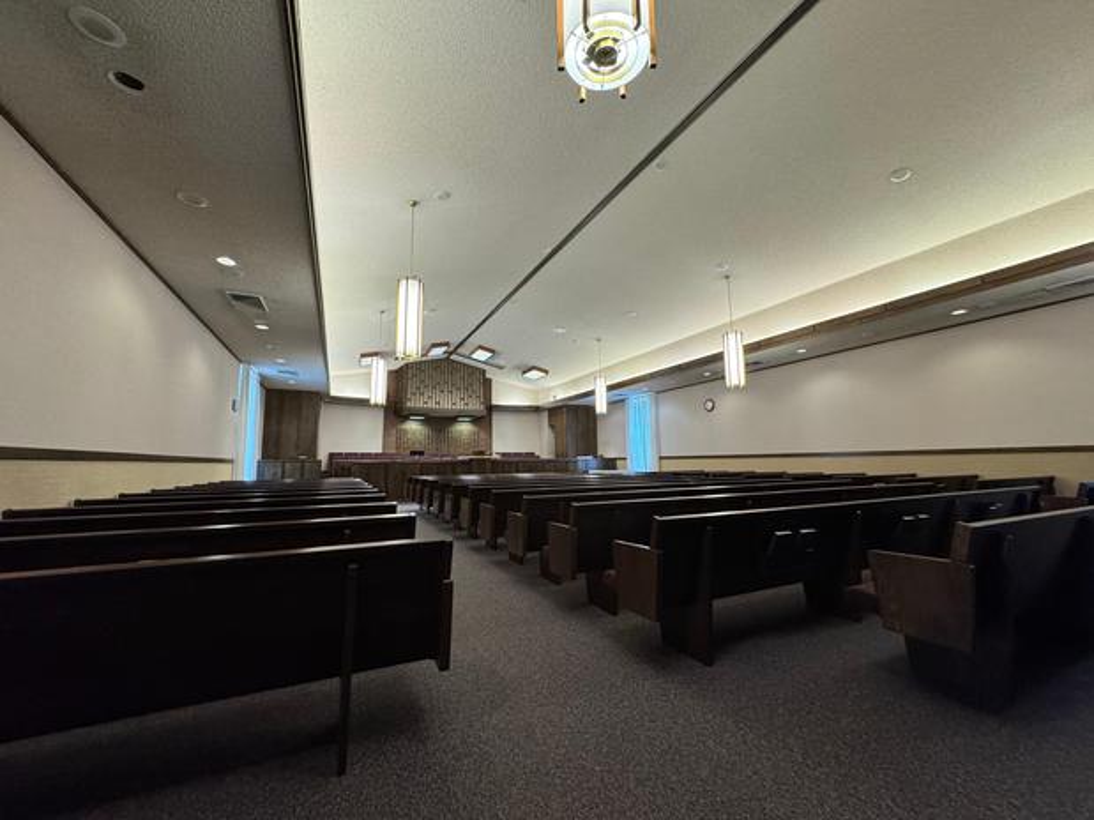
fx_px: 442
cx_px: 547
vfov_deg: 85.7
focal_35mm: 14
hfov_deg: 102.1
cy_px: 410
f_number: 2.2
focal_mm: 2.22
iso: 320
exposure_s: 1/120
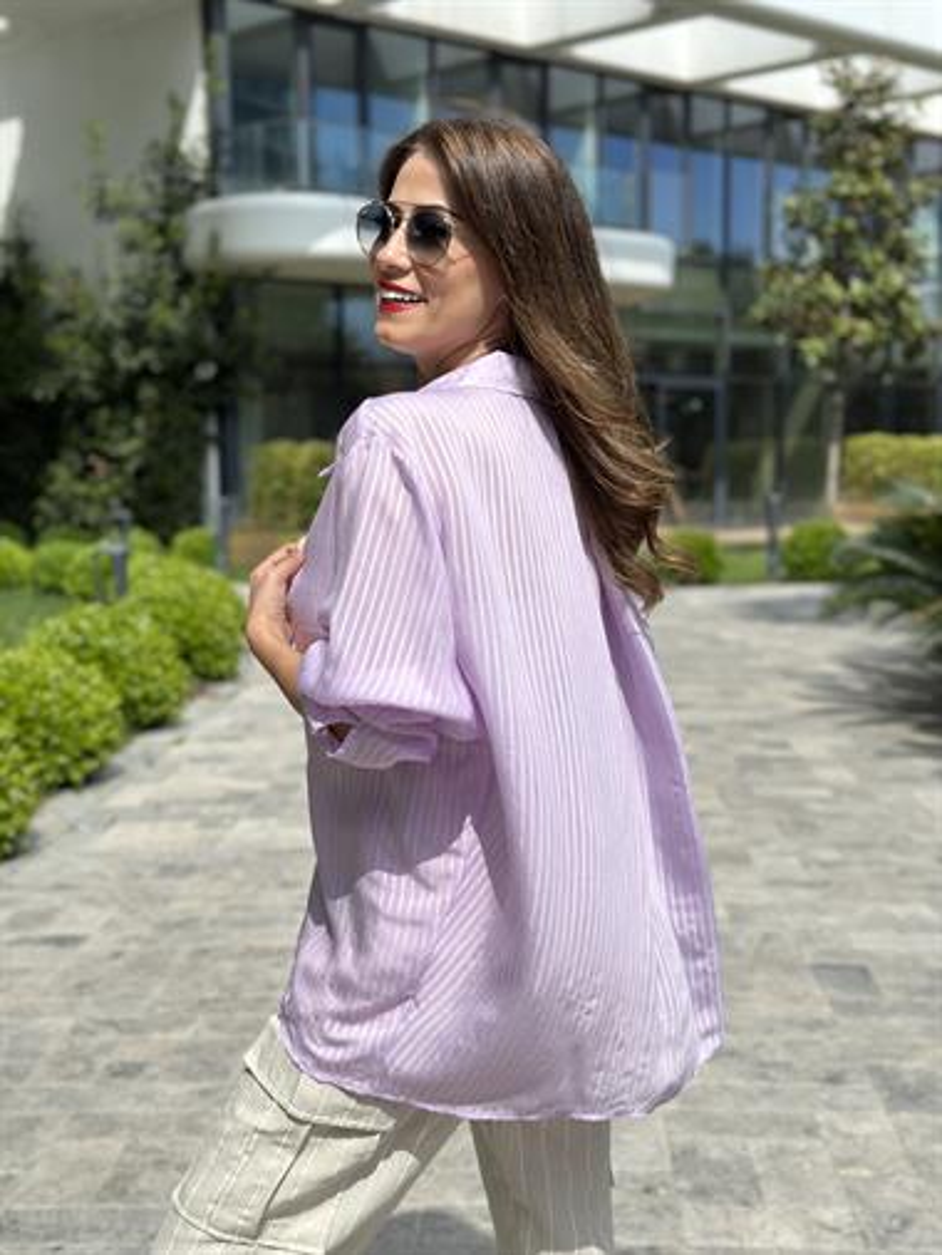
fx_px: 1740
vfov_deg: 39.6
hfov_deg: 30.3
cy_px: 628
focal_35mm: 48
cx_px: 471
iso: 100
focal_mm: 6.86
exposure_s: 1/6211
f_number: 1.78
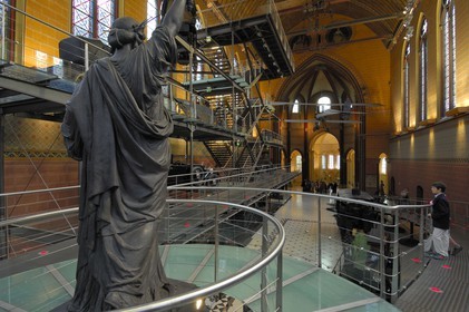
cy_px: 156
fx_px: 234
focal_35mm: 18
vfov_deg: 67.3
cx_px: 234
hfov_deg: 90.0
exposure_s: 1/2.5
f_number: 7.1
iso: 100
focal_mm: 12
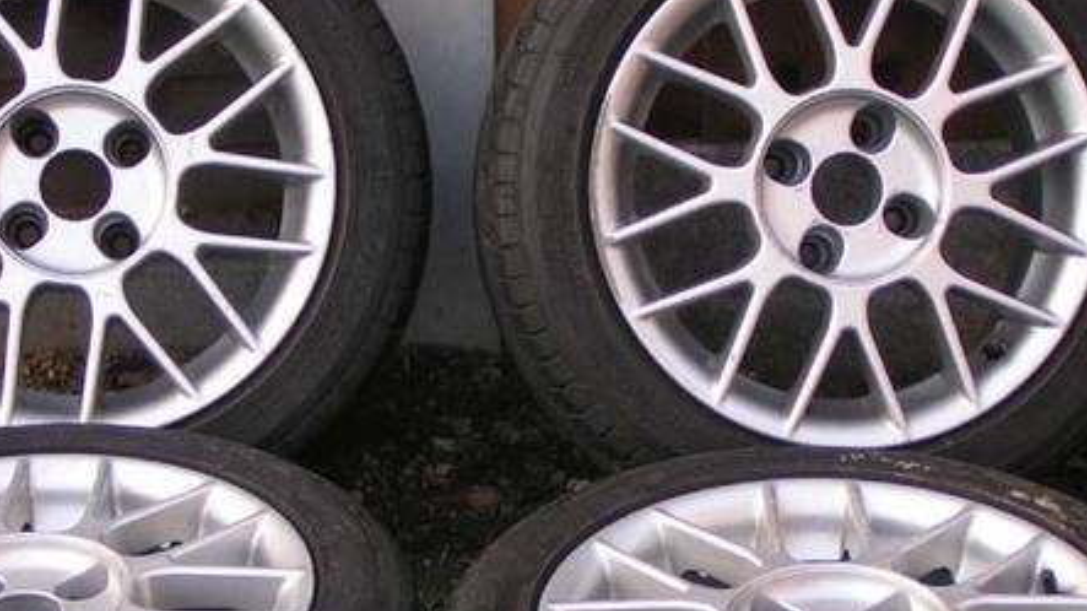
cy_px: 405
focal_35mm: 107
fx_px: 3083
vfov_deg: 11.3
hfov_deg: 20.0
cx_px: 420
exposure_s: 1/80
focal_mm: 10.5
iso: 80
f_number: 3.2
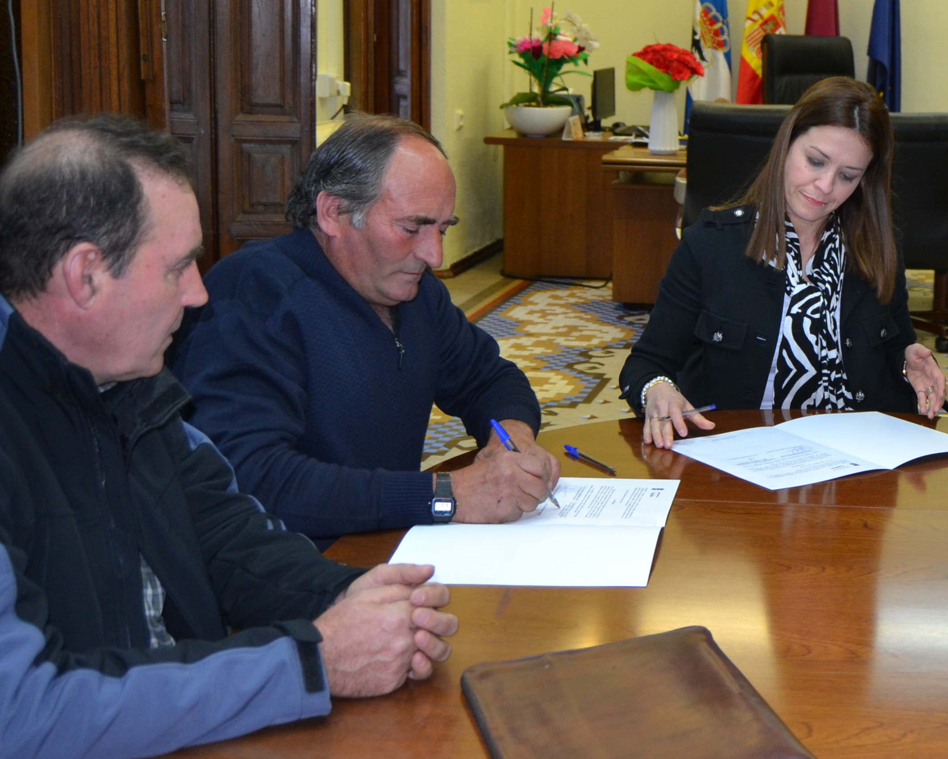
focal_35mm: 55
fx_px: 1543
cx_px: 947
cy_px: 260
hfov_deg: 31.6
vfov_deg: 27.5
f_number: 3.5
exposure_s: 1/60
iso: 450
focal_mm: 18
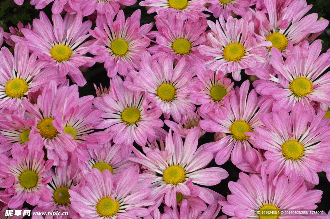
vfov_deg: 10.7
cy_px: 110
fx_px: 1168
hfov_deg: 16.1
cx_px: 165
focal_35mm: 128
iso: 2500
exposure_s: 1/250
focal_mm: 85
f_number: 18
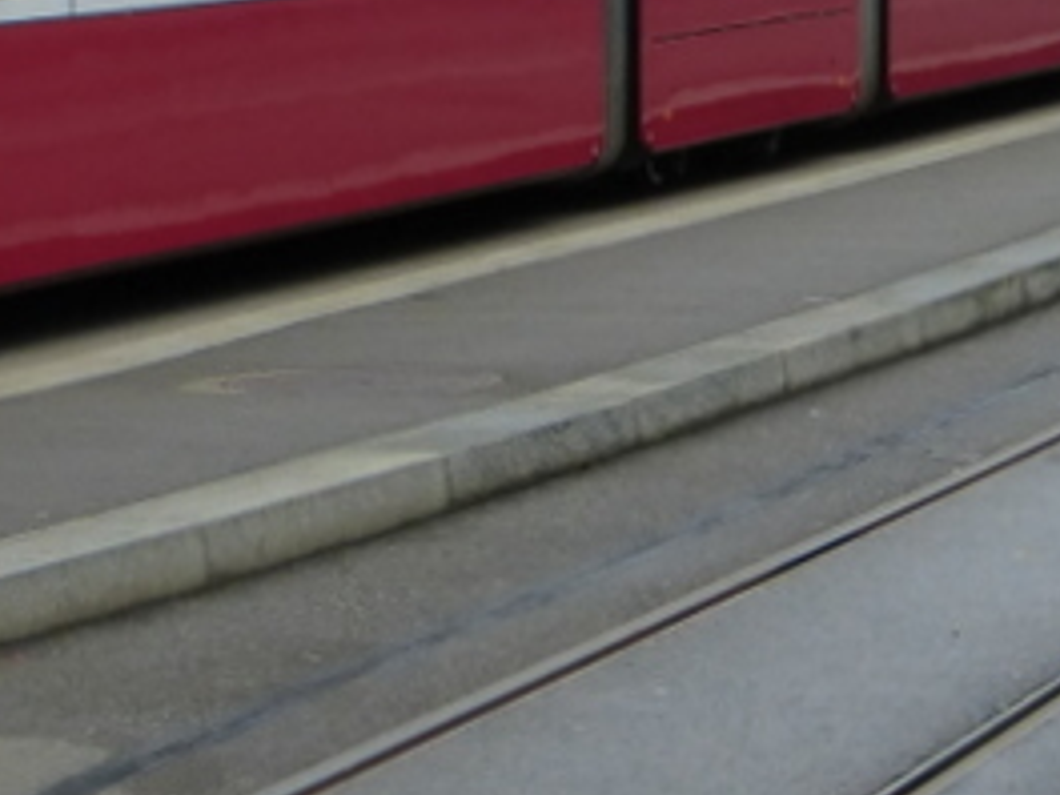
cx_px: -349
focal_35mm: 201
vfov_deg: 7.3
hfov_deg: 9.6
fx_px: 6155
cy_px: -357
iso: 160
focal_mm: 9
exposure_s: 1/250
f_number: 4.4
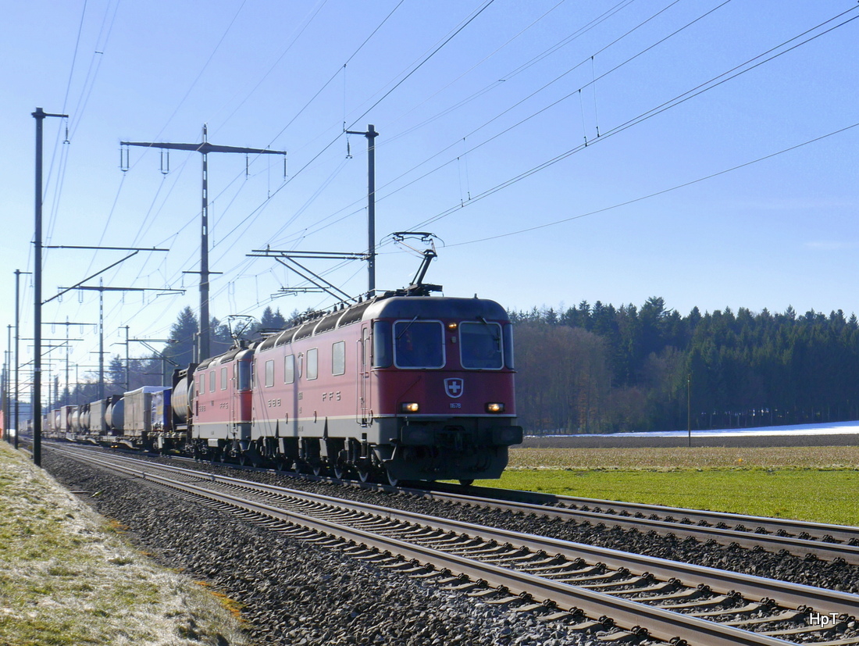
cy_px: 323
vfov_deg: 32.9
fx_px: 1093
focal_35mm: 44
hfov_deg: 42.9
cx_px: 430
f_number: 8
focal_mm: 22
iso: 160
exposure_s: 1/400
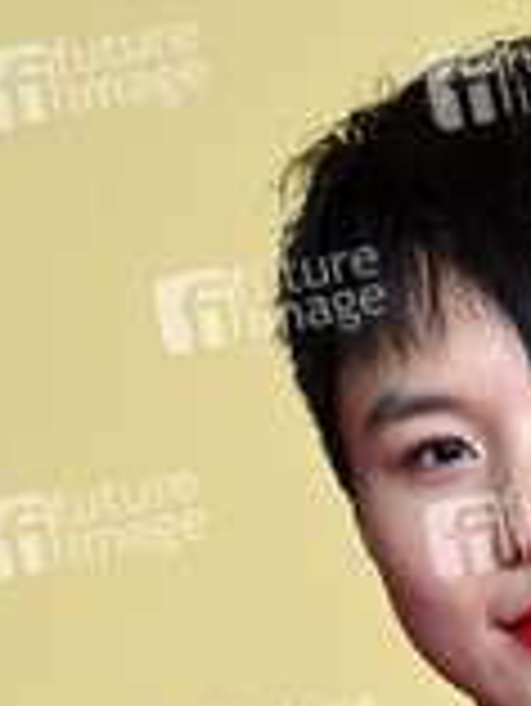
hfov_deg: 7.1
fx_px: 4228
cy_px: 639
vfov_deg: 9.5
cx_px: 601
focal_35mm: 207
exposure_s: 1/160
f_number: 5.6
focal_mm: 75
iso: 500
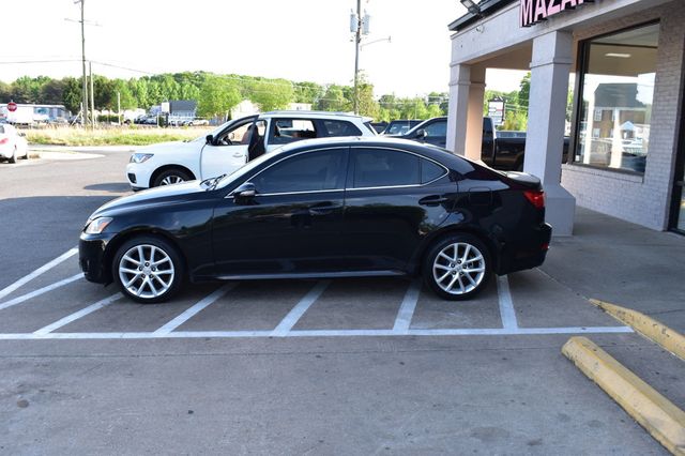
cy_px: 228
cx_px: 342
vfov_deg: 41.7
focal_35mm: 32
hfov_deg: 59.5
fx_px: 599
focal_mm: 21
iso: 400
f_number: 9
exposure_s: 1/160
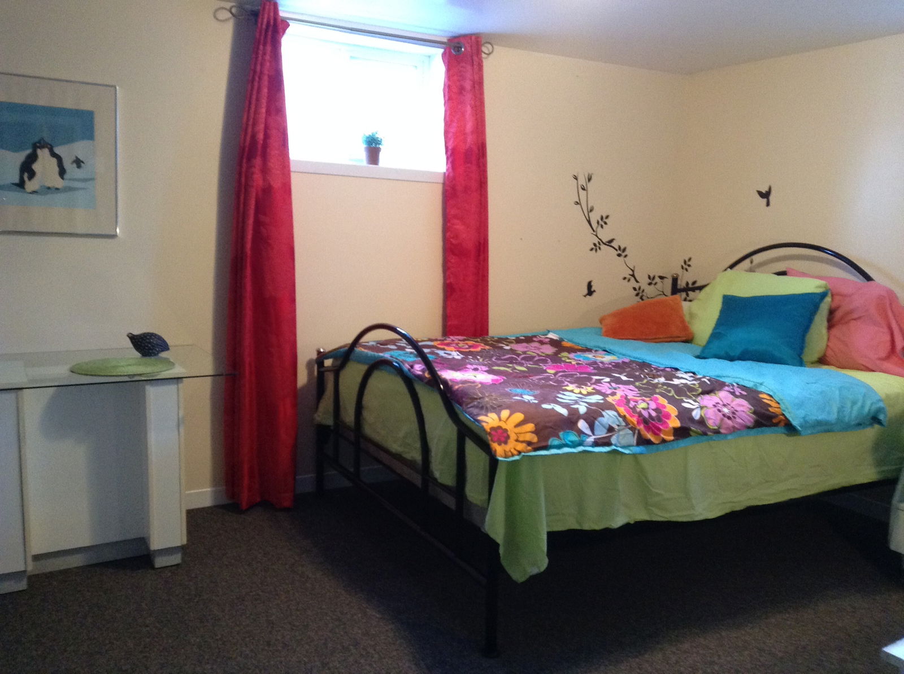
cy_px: 337
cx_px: 452
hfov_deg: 55.4
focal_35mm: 33
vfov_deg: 42.8
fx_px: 860
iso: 200
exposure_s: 1/17
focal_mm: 3.3
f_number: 2.4
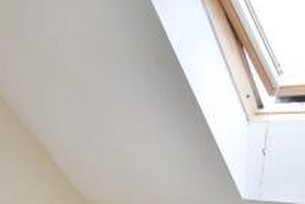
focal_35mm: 55
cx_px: 239
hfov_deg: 35.3
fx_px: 465
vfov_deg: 22.1
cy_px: 268
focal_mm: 11.5
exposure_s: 1/250
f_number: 4
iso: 400
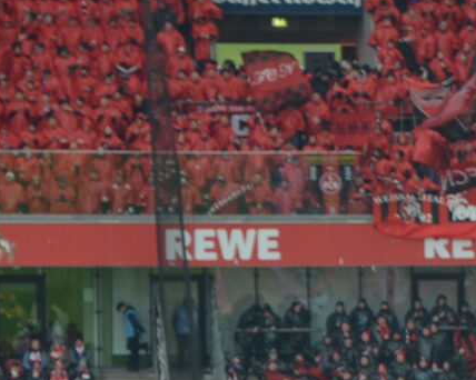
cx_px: 726
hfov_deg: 3.5
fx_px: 7769
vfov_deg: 2.8
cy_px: 486
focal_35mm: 552
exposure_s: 1/125
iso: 800
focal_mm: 105
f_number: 5.6
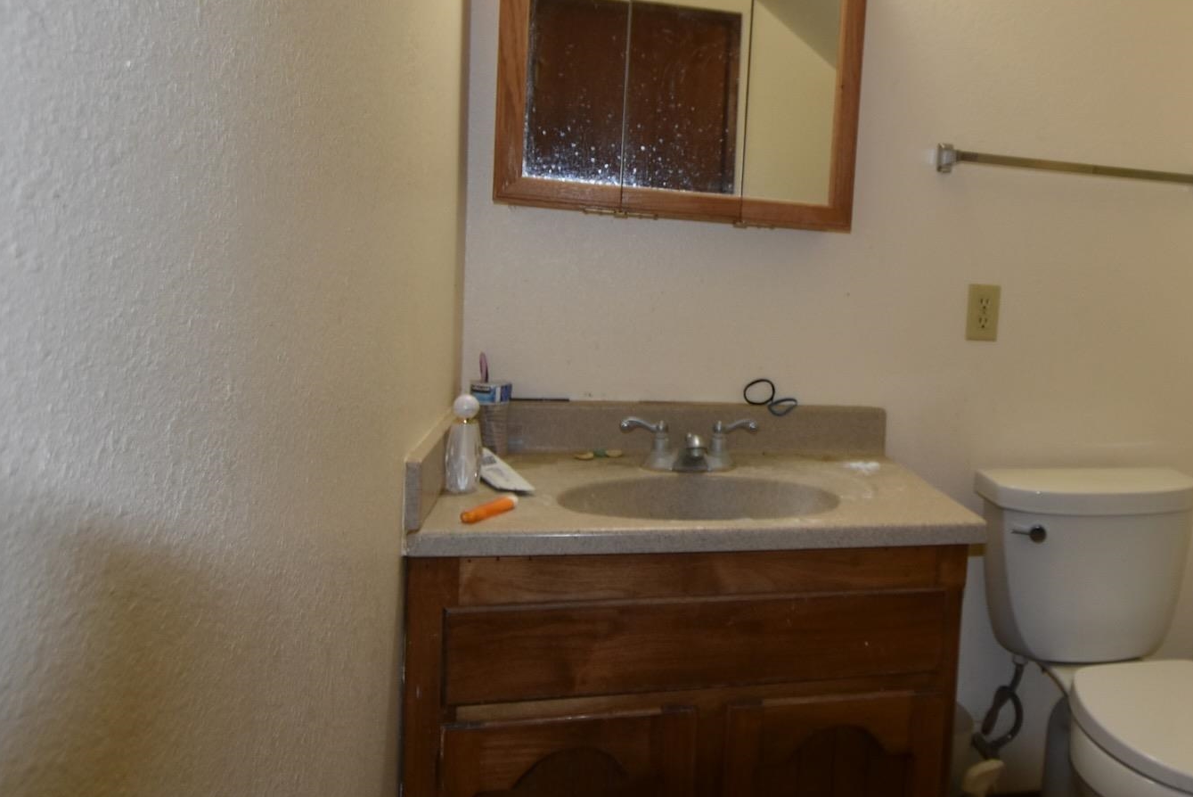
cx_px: 895
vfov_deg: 46.3
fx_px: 928
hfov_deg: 61.8
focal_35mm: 28
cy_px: 337
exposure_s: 1/160
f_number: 3.5
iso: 400
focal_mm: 10
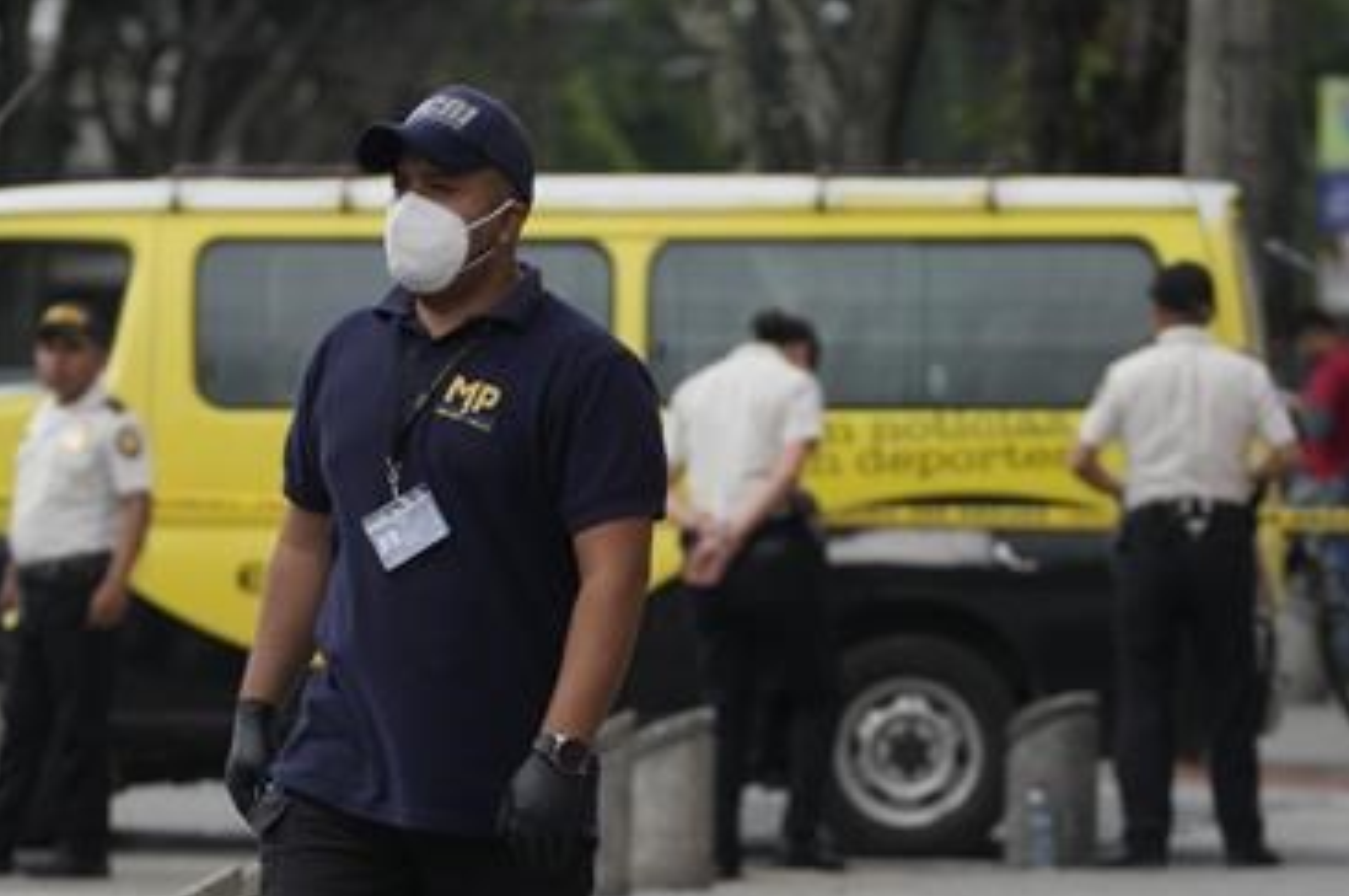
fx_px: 12312
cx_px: 450
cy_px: 721
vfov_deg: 4.2
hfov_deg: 6.3
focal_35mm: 329
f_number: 5.6
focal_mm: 185
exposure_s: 1/800
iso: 400
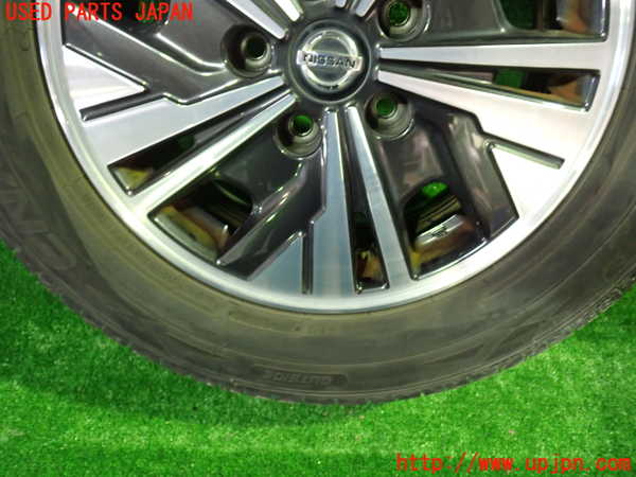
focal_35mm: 30
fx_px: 551
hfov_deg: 60.0
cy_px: 238
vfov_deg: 46.8
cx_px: 318
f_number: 2.3
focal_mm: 5.4
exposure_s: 1/30
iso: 800
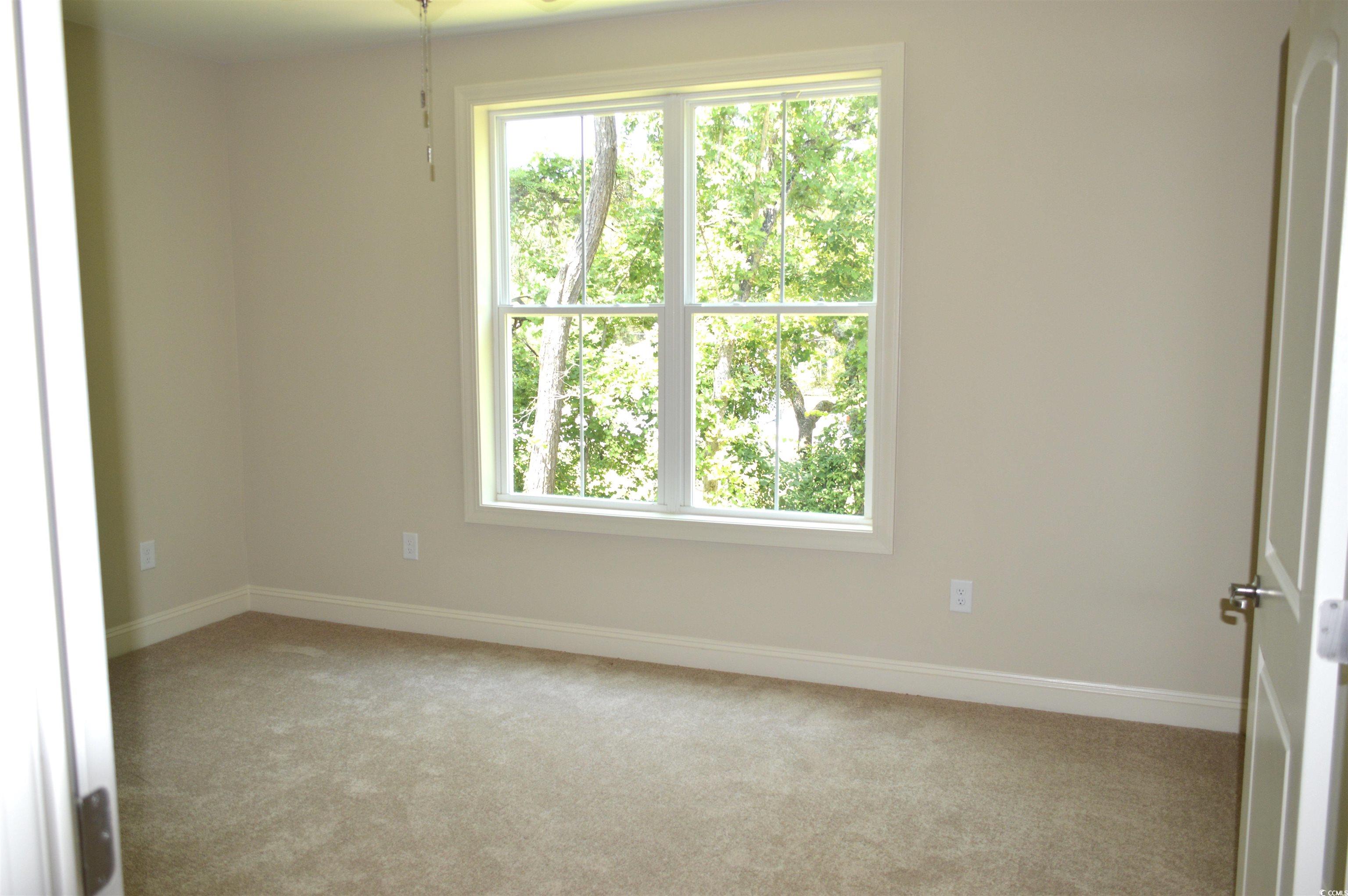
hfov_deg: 67.4
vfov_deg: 47.8
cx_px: 674
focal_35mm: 27
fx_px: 1010
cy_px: 448
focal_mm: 18
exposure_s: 1/125
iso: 400
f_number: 4
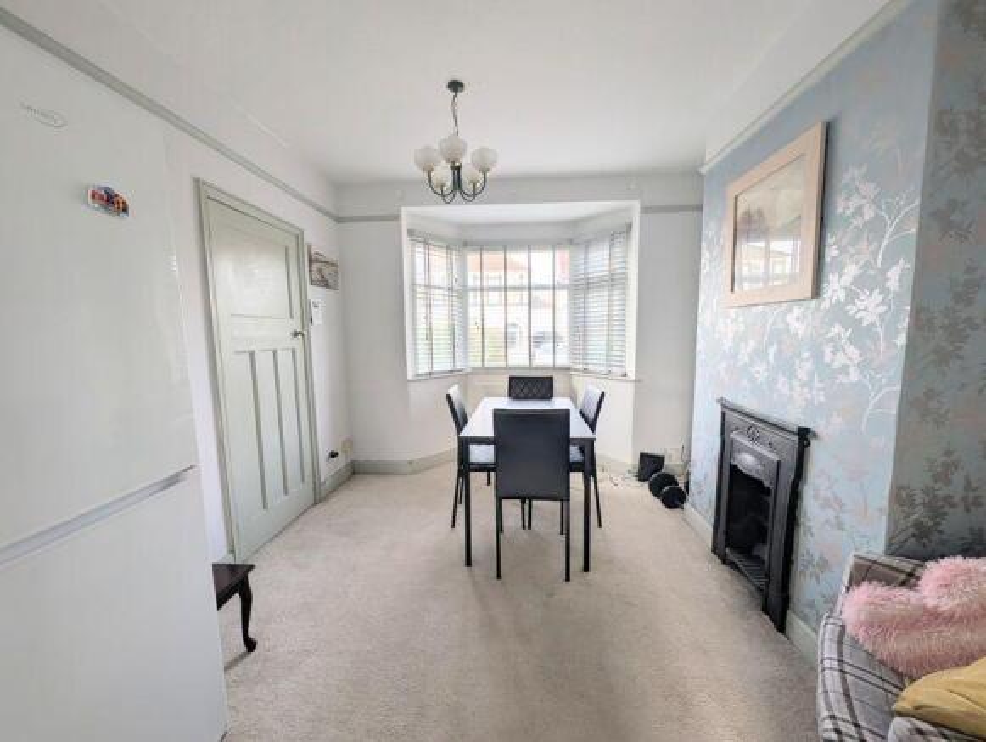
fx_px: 342
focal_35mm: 12
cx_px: 493
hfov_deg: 110.5
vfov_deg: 94.6
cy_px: 371
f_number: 1.7
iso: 54
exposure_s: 1/208
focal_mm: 2.02
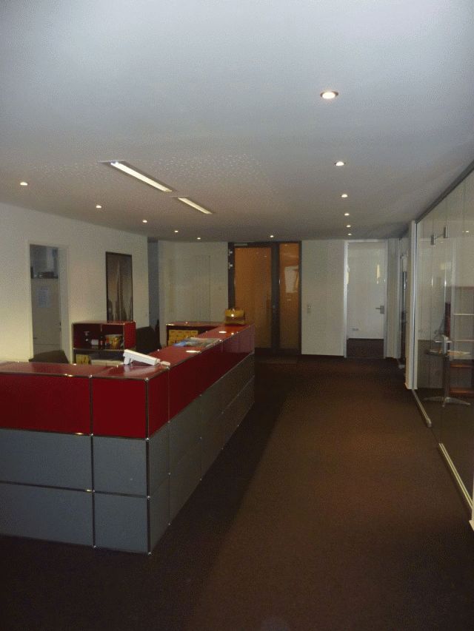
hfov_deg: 54.9
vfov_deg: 69.4
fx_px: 456
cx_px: 237
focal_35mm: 25
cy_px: 316
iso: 250
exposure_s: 1/30
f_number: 3.3
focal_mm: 4.1
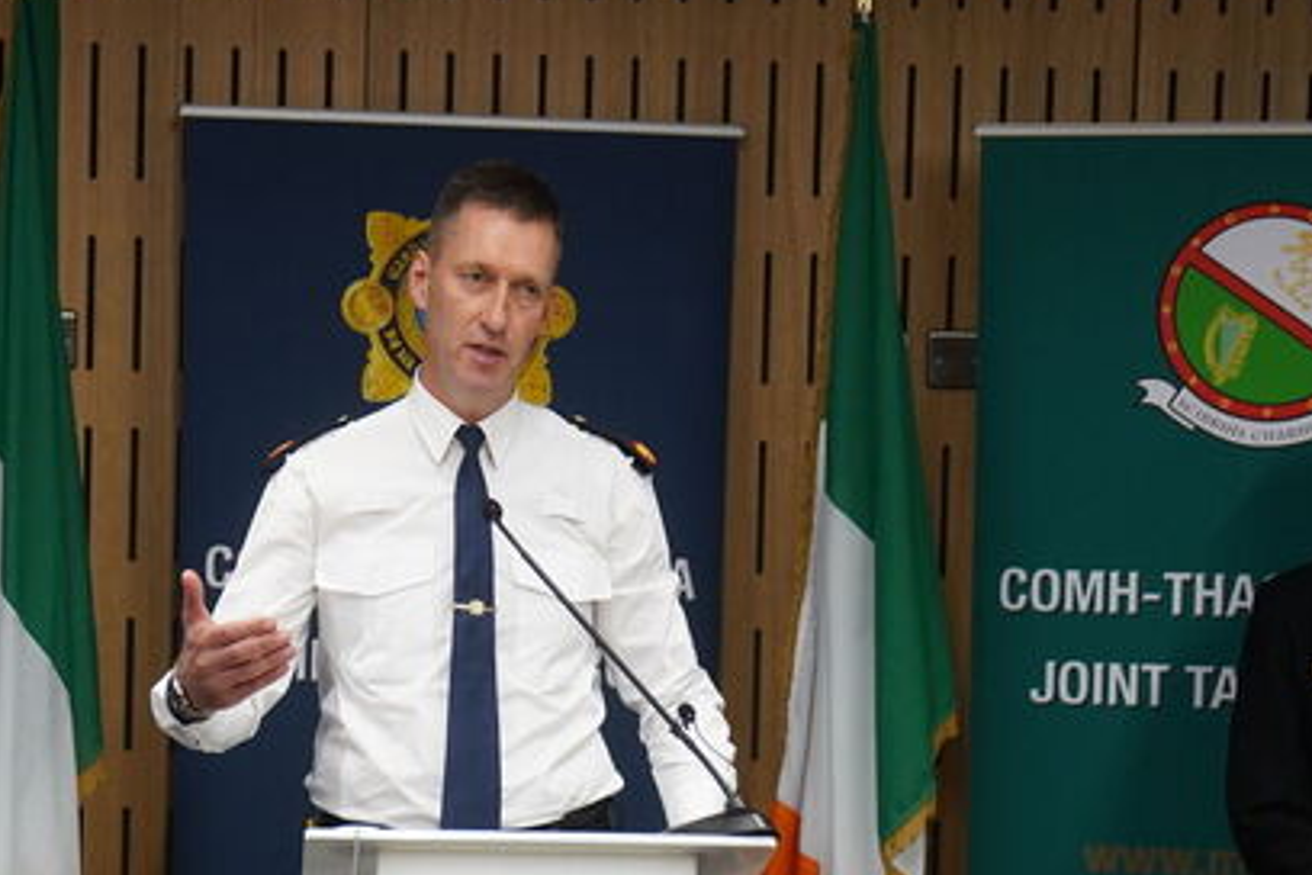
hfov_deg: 21.2
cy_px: 577
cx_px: 457
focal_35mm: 96
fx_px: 3498
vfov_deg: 14.2
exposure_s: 1/400
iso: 1600
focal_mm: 49
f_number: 2.8
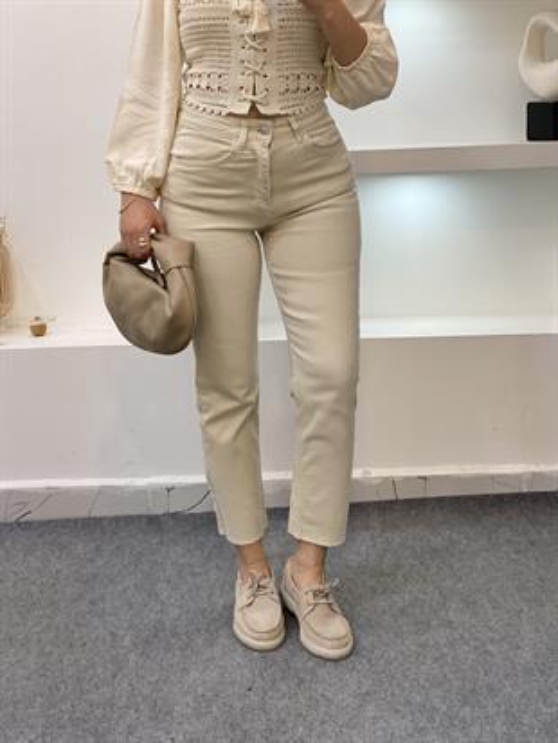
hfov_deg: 28.0
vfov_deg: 36.8
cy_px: 372
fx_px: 1117
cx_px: 279
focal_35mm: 52
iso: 80
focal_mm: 6
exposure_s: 1/100
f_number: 2
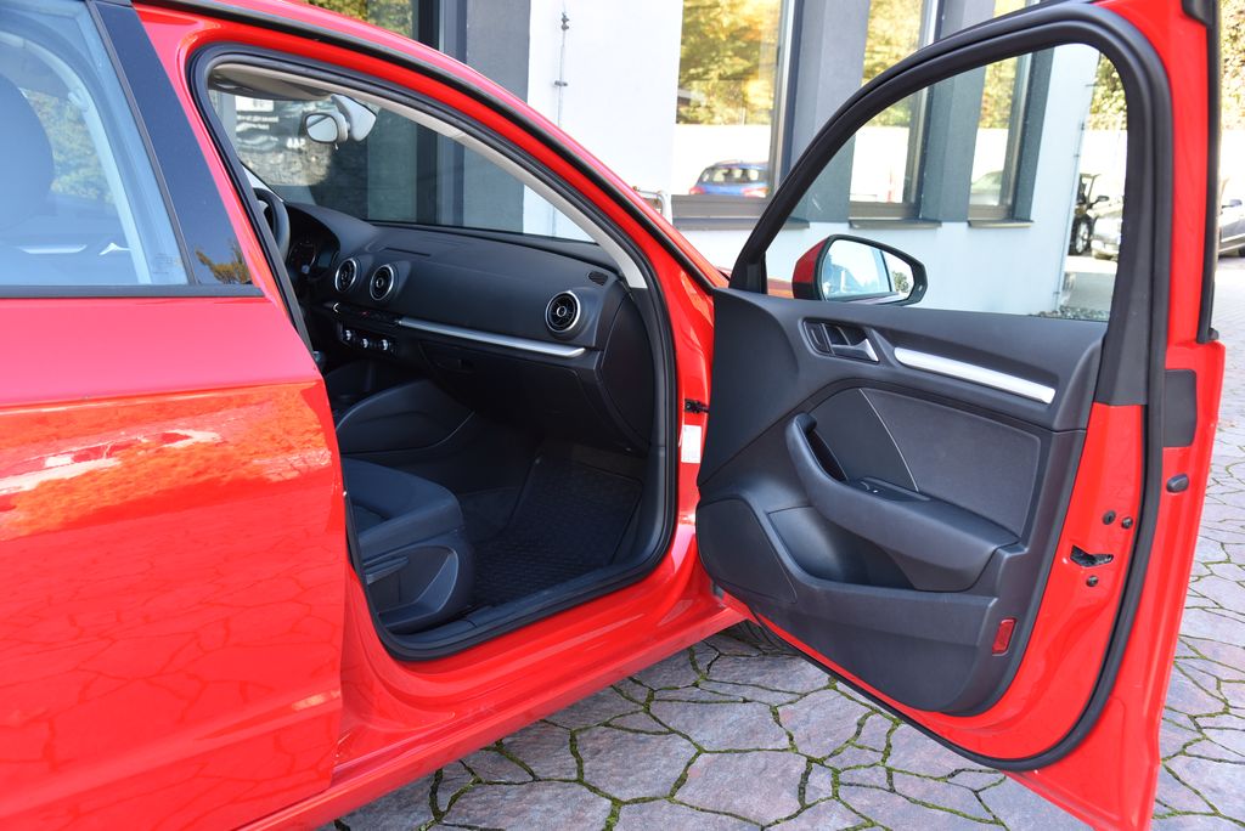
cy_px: 416
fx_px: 1073
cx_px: 622
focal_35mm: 31
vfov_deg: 42.4
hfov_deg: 60.3
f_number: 5
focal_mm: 31
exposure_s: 1/100
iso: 500
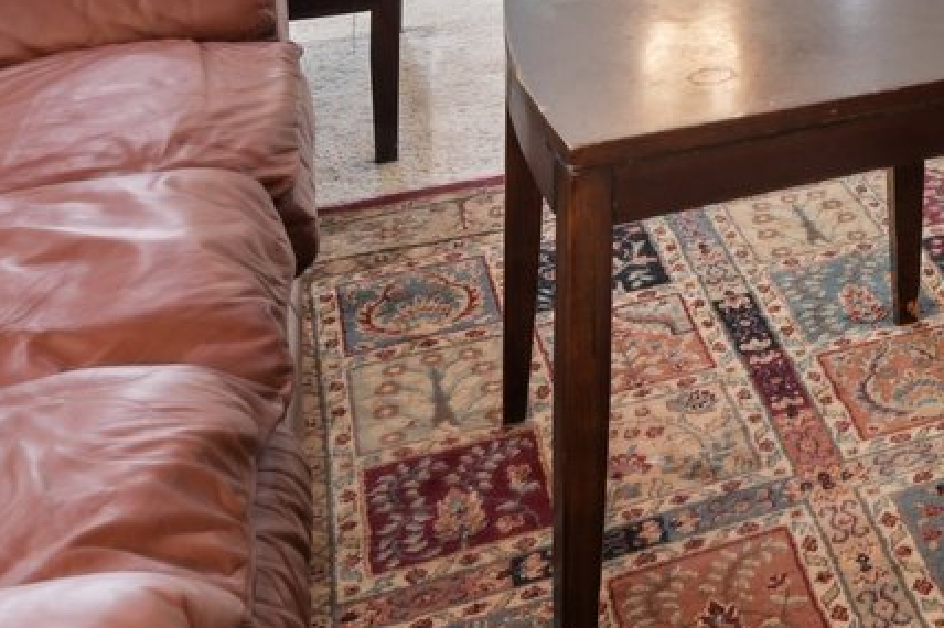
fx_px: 1756
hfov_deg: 25.1
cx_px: 1299
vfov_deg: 16.2
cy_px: -587
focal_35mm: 67
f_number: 8
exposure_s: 1/8
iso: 400
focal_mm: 14
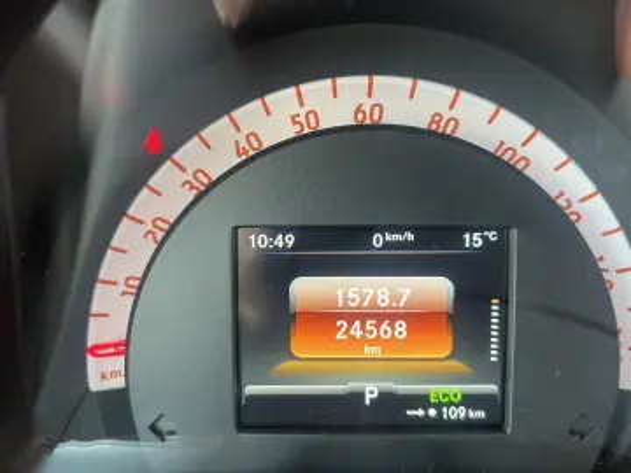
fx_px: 474
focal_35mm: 26
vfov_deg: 53.1
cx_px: 316
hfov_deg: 67.3
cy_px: 236
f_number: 1.5
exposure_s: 1/99
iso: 125
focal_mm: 5.7
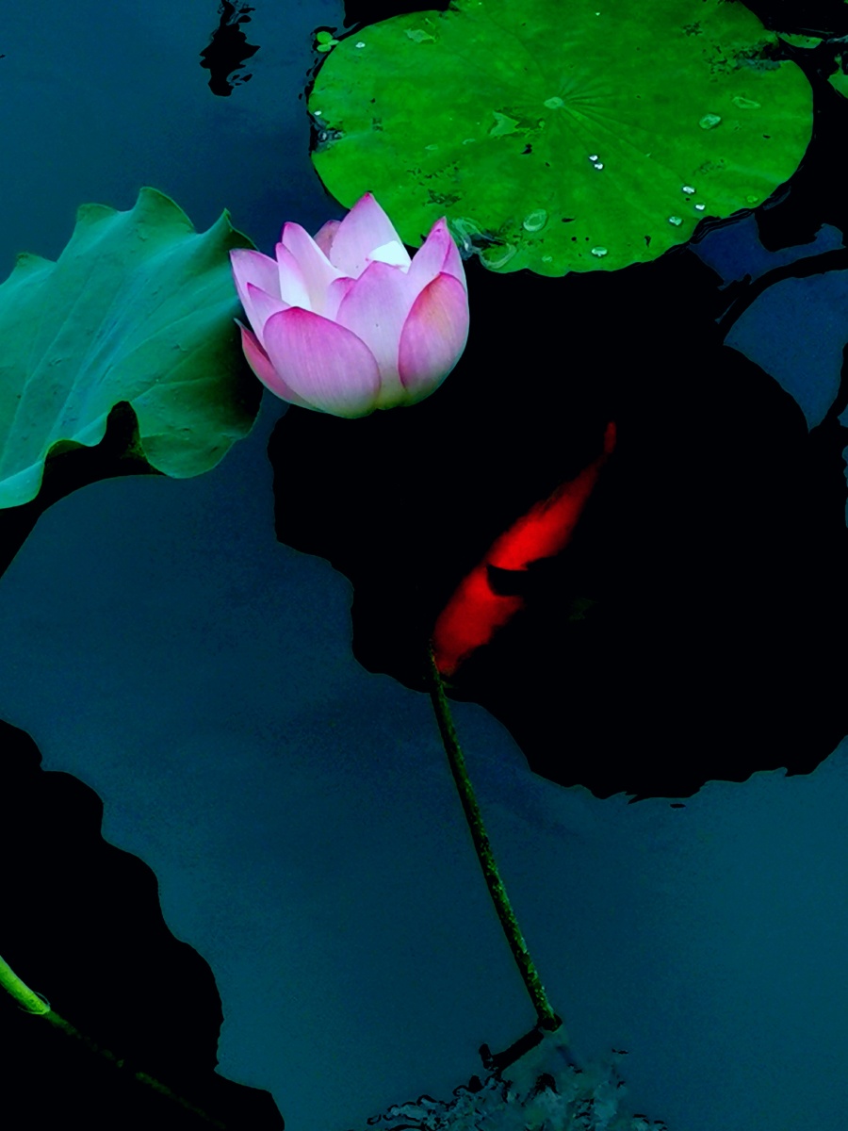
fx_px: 4899
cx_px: 424
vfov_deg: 13.2
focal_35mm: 150
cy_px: 566
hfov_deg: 9.9
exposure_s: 1/532
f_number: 2.4
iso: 50
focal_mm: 3.95
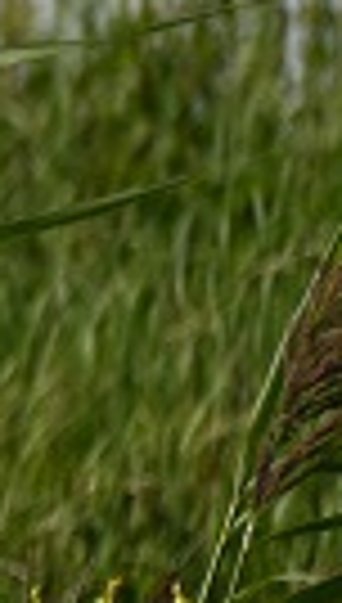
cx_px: -1620
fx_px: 35599
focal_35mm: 2222
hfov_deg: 0.5
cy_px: 266
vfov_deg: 1.0
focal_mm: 300
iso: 160
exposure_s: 1/1000
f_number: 5.6
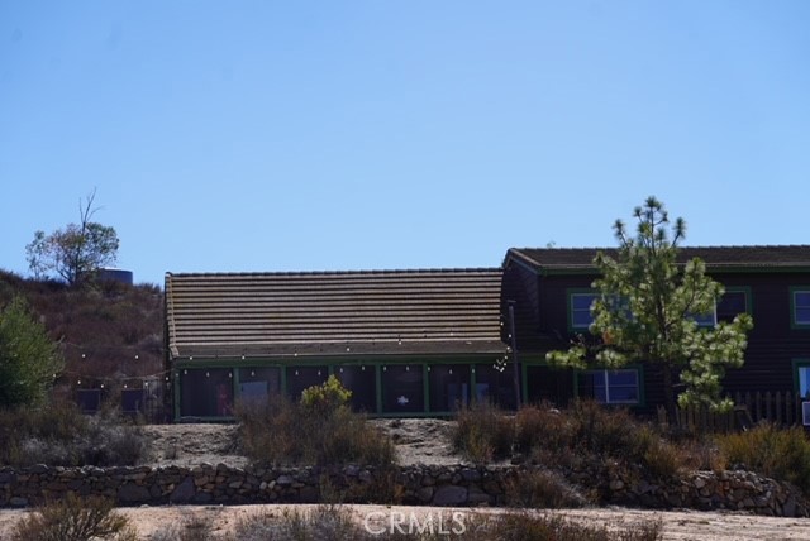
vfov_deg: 12.9
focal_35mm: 106
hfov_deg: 19.3
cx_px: 405
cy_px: 270
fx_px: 2387
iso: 100
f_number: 5
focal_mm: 106
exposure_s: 1/640
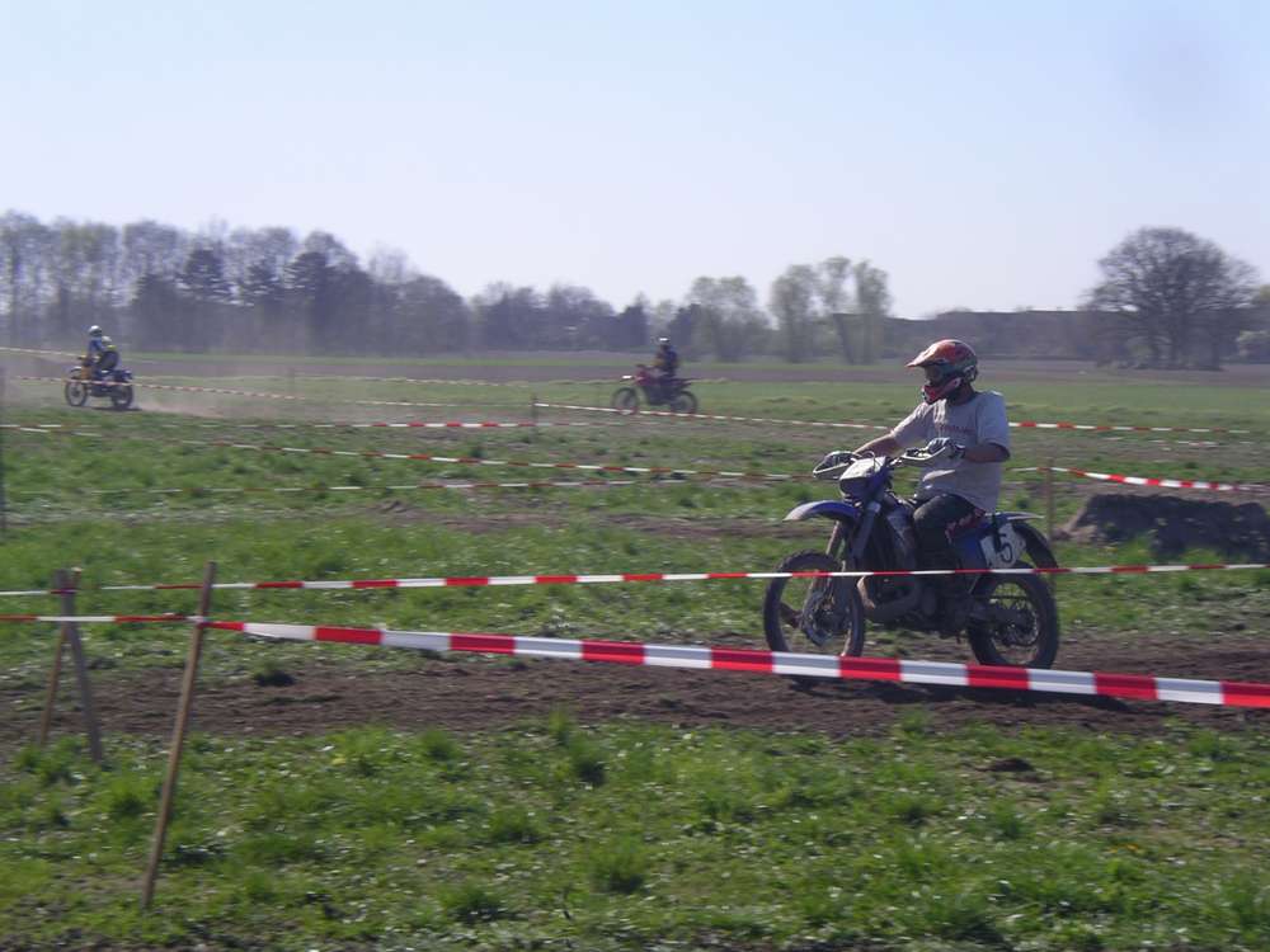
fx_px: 3155
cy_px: 476
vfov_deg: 17.2
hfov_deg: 22.8
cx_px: 635
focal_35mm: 86
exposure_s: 1/125
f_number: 9
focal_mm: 13.3
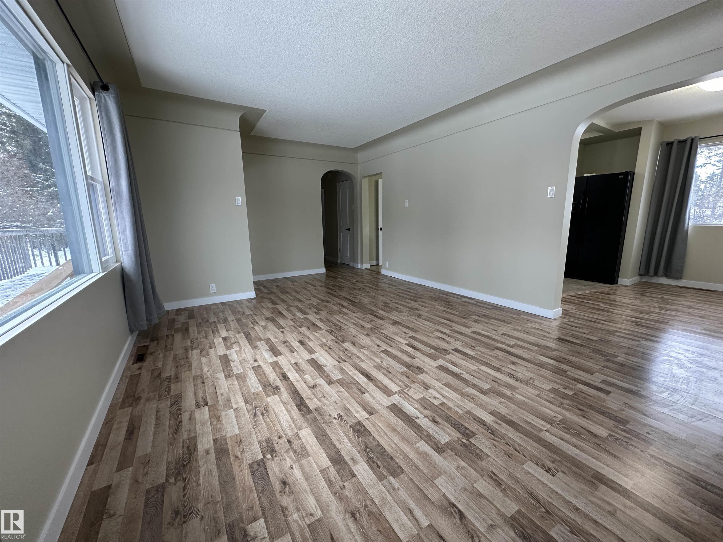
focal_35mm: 14
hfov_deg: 102.1
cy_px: 271
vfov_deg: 85.7
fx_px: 292
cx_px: 362
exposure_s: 1/120
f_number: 2.2
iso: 200
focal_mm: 2.22
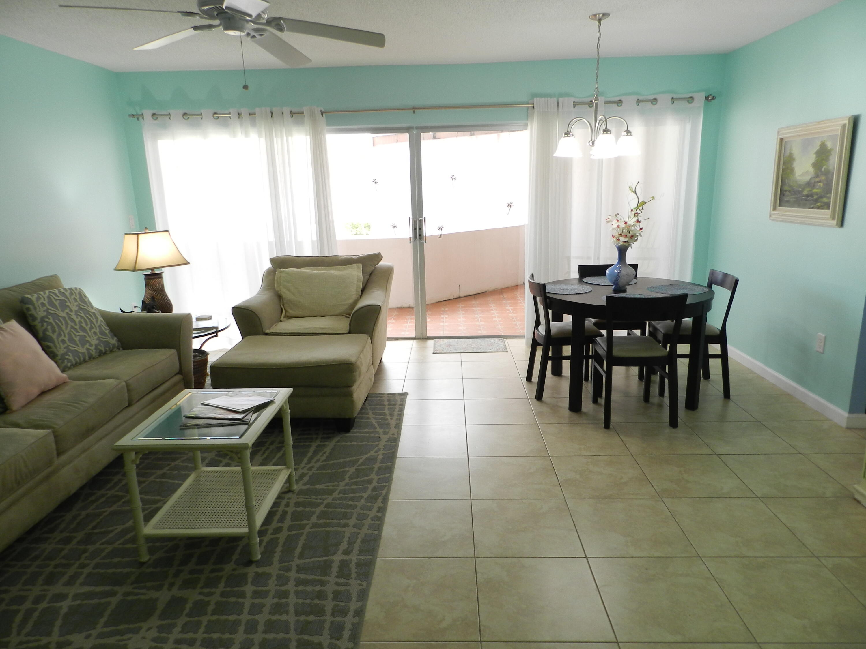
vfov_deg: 58.9
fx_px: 575
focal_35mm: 23
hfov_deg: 73.9
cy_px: 324
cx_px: 433
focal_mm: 4
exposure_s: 1/40
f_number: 3.4
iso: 160
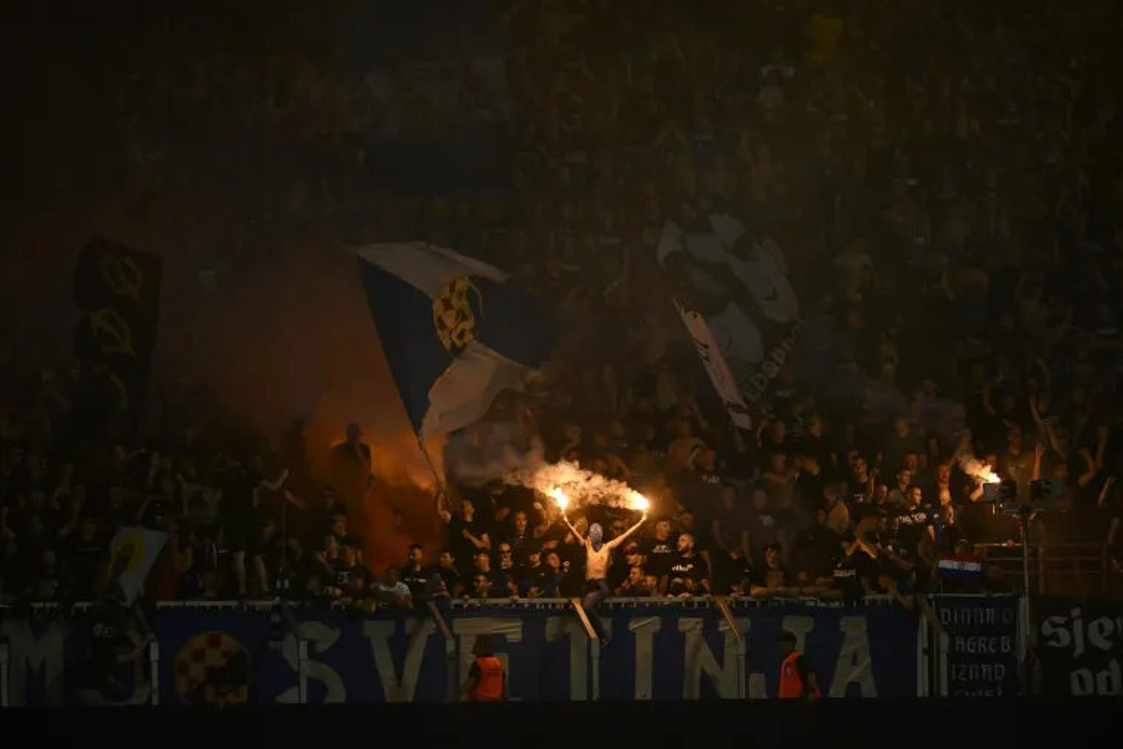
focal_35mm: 400
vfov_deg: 3.4
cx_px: 562
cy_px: 374
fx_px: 12479
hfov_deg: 5.2
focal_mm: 400
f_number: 4
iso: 4000
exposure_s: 1/2500
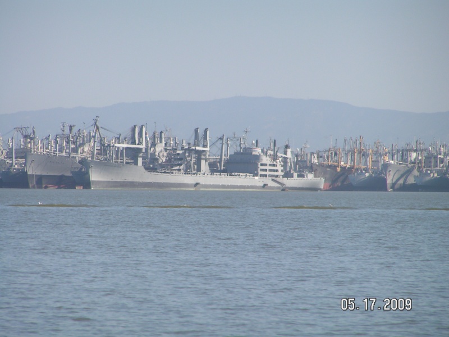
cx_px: 224
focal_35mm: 380
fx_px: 4929
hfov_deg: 5.2
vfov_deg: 3.9
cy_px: 168
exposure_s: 1/1000
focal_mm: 63
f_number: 3.7
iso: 50
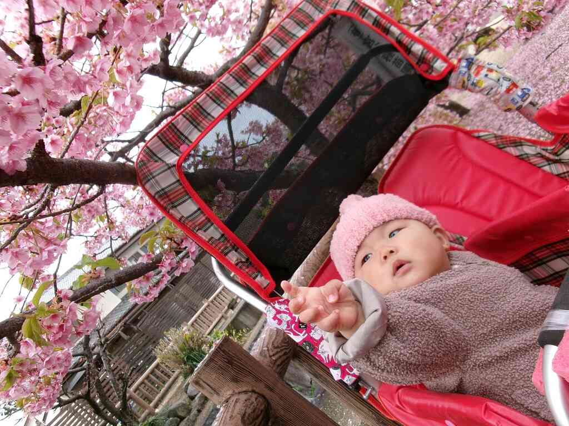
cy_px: 213
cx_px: 284
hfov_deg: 63.4
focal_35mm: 28
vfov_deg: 49.7
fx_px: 460
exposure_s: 1/200
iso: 100
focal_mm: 5.1
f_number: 3.9
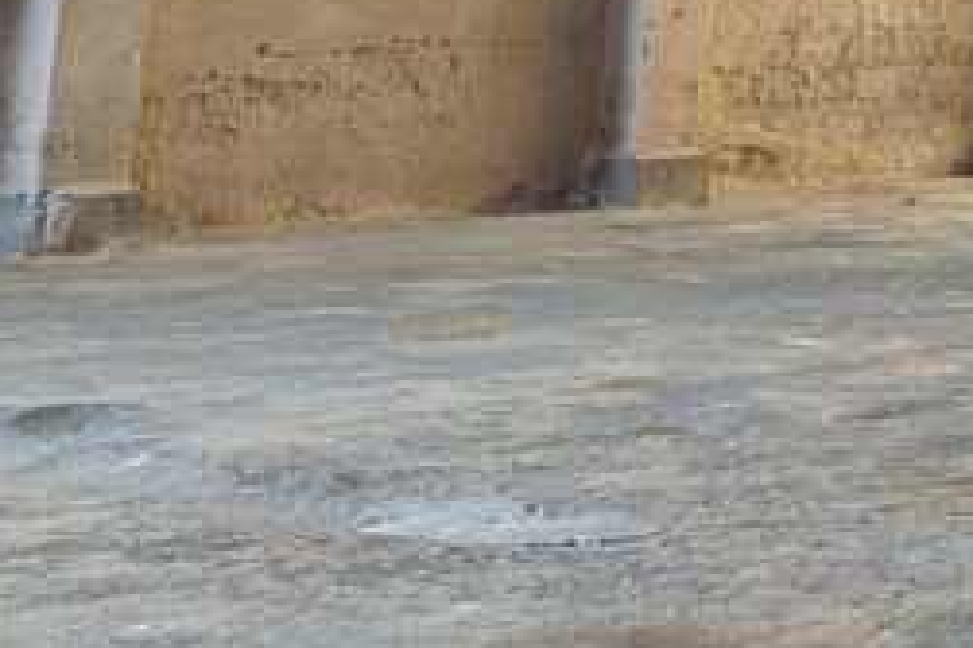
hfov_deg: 16.1
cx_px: 1876
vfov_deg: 12.4
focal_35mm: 102
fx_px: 2755
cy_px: -487
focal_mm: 6.9
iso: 103
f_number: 1.68
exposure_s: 1/43.5
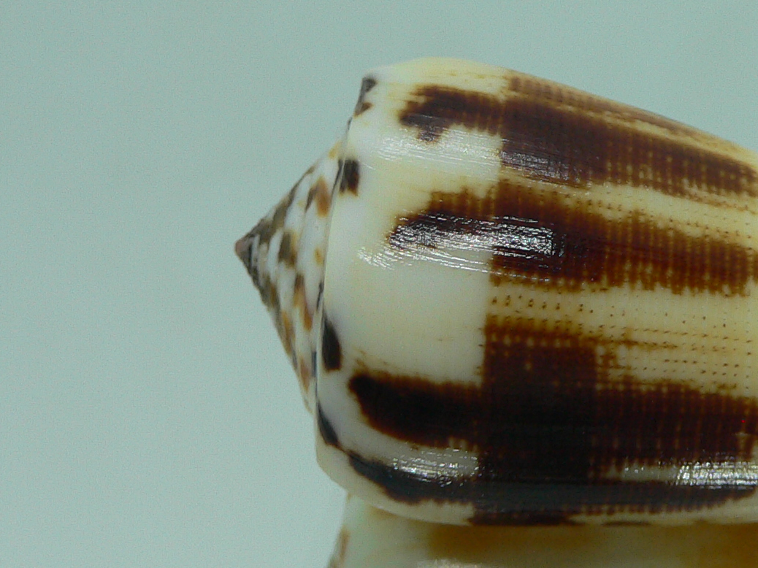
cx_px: 661
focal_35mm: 68
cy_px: 312
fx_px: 1489
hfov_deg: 27.7
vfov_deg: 21.6
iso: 80
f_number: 2.8
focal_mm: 4.6
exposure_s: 1/60
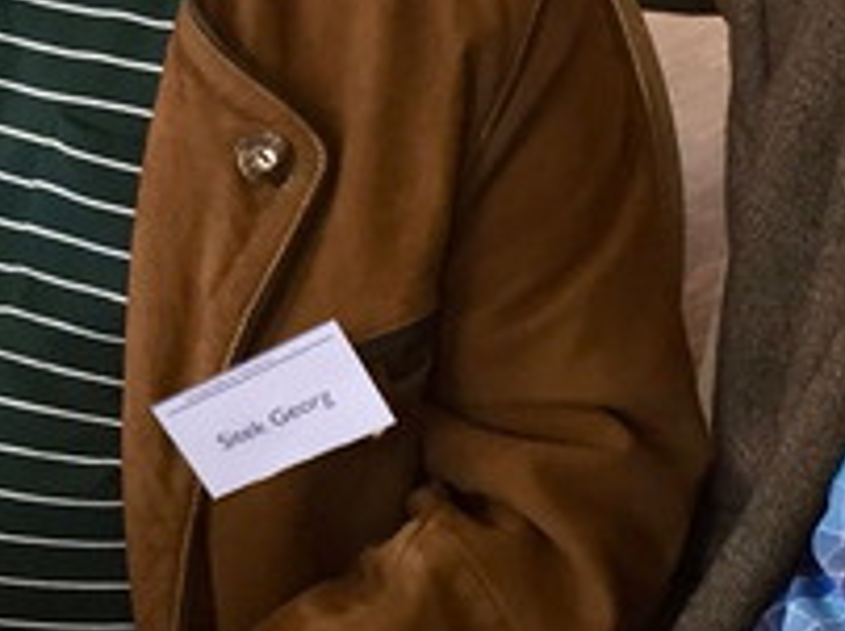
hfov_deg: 13.5
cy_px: 146
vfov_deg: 10.2
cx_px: 92
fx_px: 3535
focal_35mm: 145
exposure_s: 1/33
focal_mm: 4.15
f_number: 2.2
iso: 40
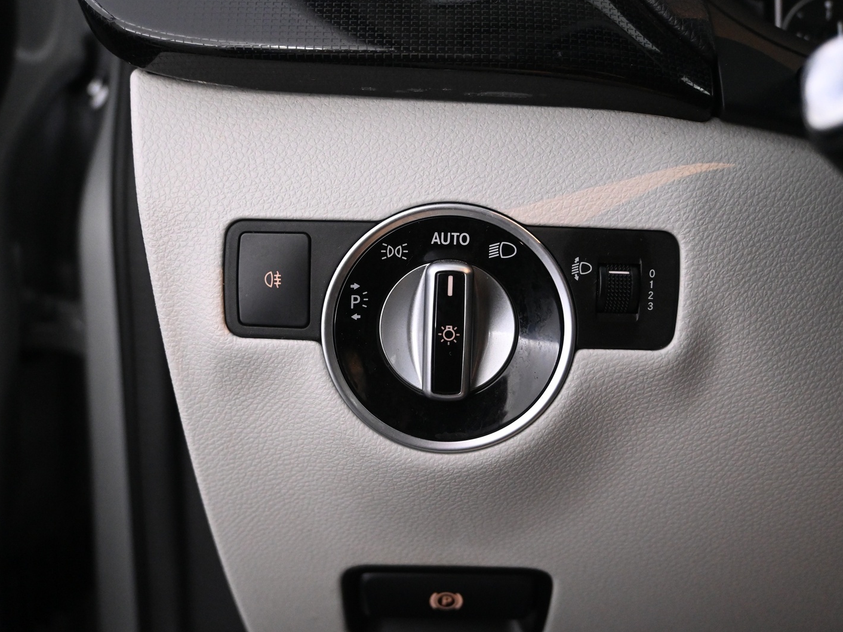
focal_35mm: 32
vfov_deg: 43.8
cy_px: 318
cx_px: 406
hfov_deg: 56.4
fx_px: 786
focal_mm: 19.5
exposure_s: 1/50
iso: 3200
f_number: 3.8
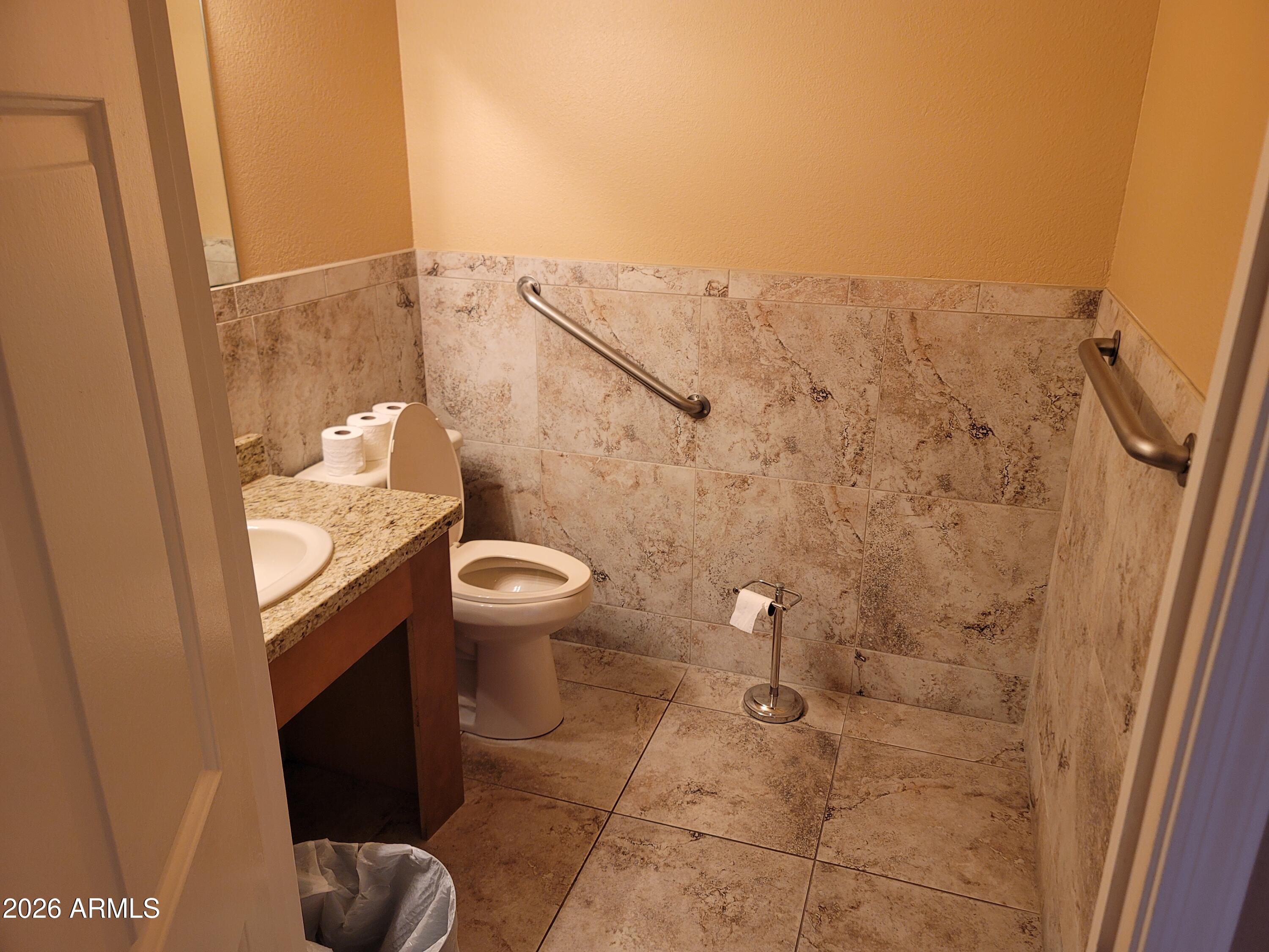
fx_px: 916
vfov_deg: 54.9
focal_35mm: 25
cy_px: 476
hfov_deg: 69.4
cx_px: 634
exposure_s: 1/60
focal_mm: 7
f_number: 1.8
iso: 250
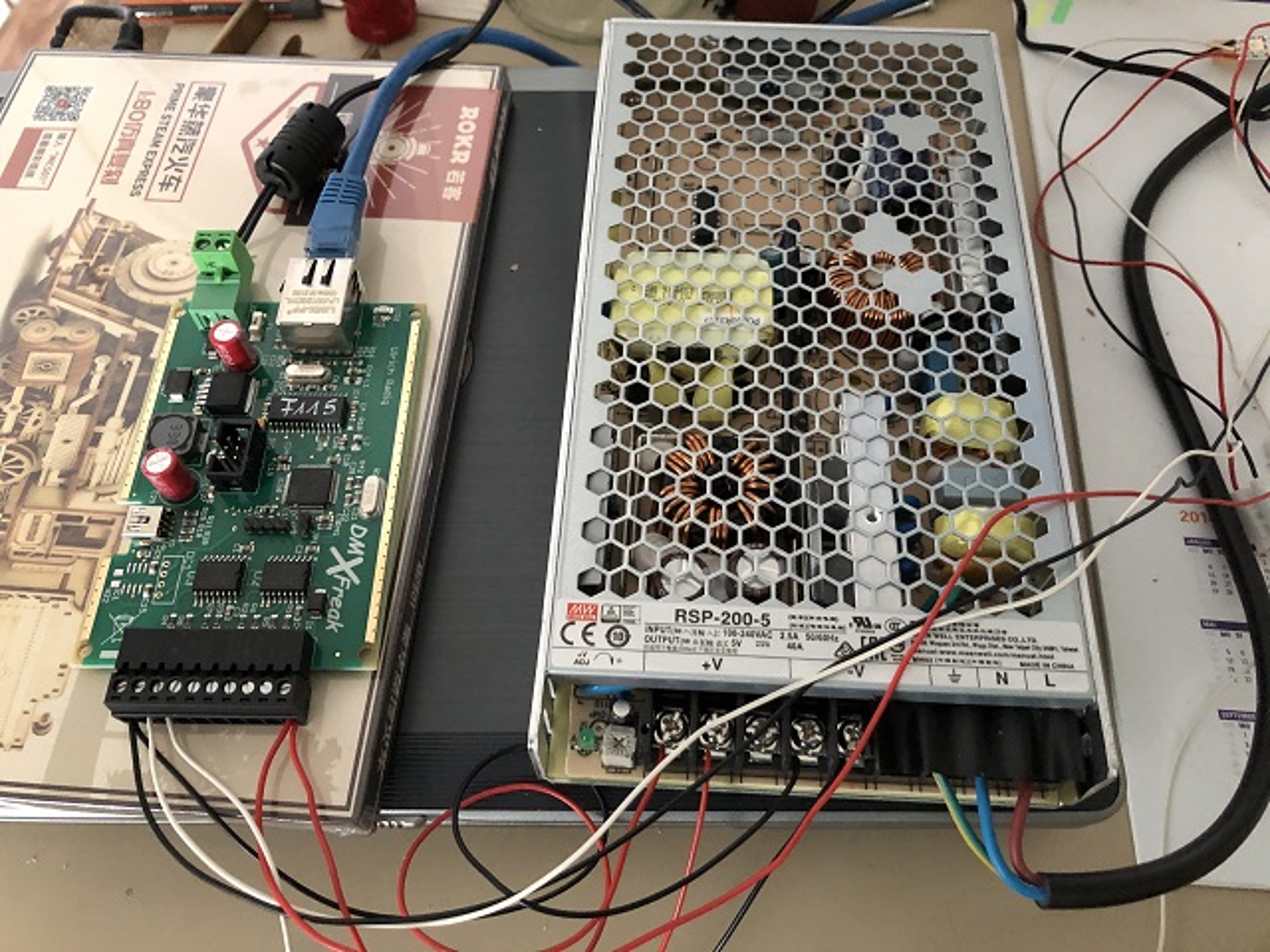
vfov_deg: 49.7
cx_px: 635
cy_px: 476
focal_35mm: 28
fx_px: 1027
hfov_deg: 63.4
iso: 100
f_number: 1.8
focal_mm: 3.99
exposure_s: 1/5
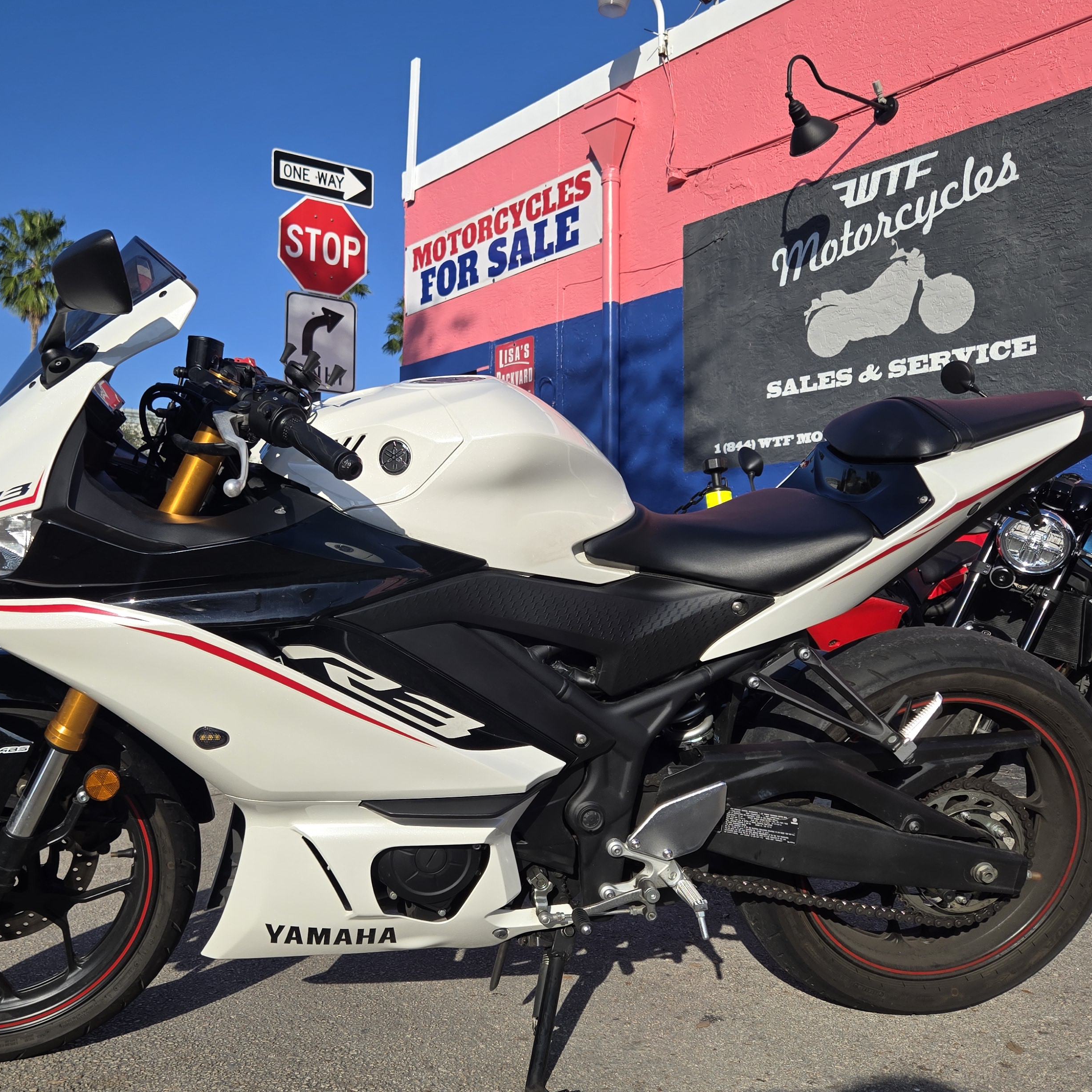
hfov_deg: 49.1
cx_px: 387
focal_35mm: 33
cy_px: 530
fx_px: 1178
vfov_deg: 49.7
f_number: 1.8
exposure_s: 1/2365
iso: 25
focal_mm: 5.4
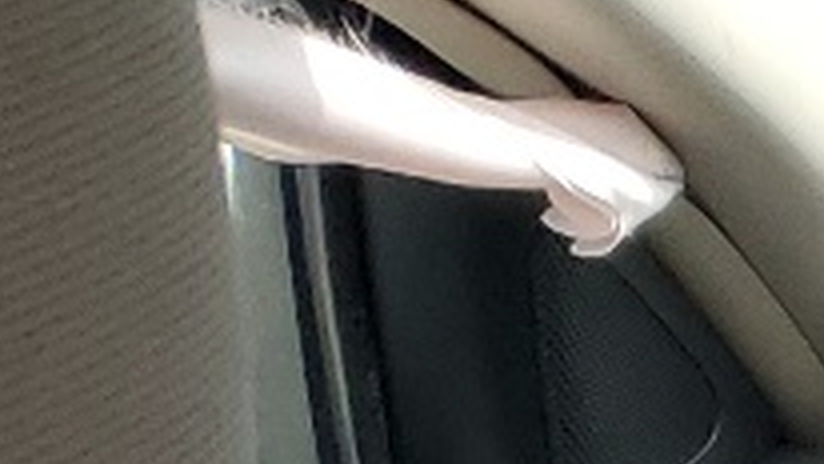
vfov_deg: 4.6
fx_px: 4808
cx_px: 3140
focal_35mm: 220
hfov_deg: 7.4
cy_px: 2324
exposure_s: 1/455
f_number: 1.5
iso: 50
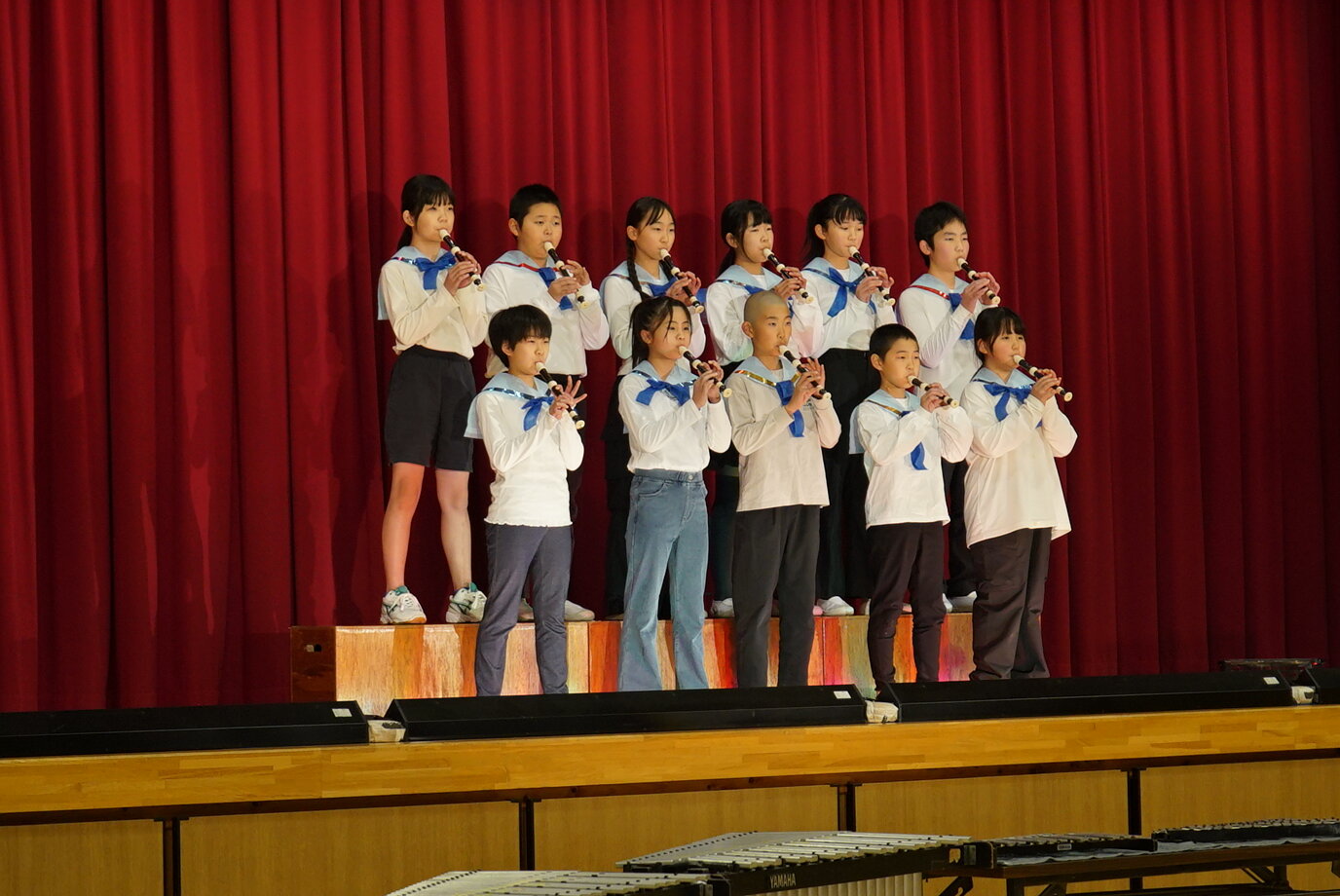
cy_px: 448
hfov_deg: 19.4
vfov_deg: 13.1
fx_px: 3912
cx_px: 670
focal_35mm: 105
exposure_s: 1/160
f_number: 5.6
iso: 2000
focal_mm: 70
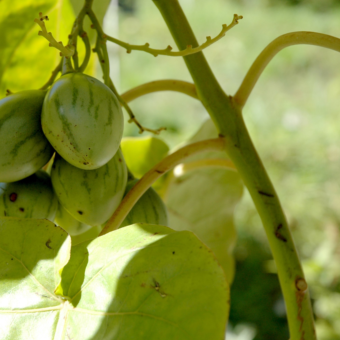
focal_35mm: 116
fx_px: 1289
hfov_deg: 15.0
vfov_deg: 15.0
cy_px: 169
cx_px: 84
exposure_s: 1/160
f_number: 6.3
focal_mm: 60
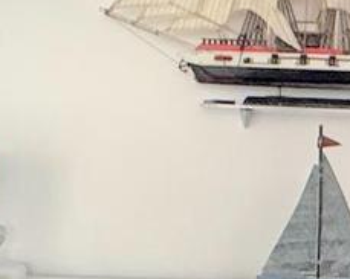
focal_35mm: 86
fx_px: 890
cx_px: 232
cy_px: 346
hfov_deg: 22.2
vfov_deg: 17.0
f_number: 2.2
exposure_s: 1/60
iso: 400
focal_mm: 2.22
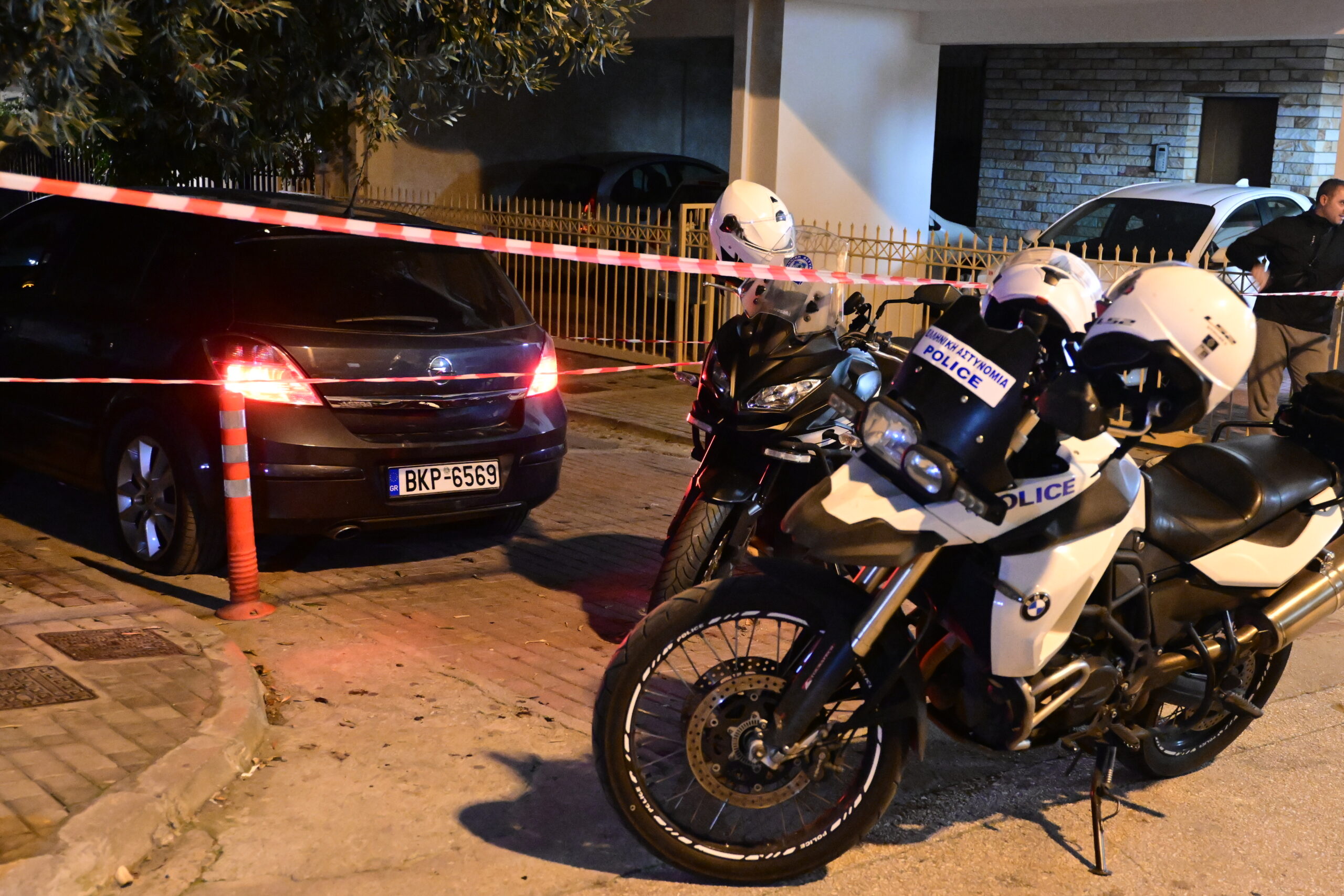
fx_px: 1568
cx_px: 672
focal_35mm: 42
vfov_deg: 31.9
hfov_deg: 46.4
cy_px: 448
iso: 8000
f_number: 2.8
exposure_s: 1/20
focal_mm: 28
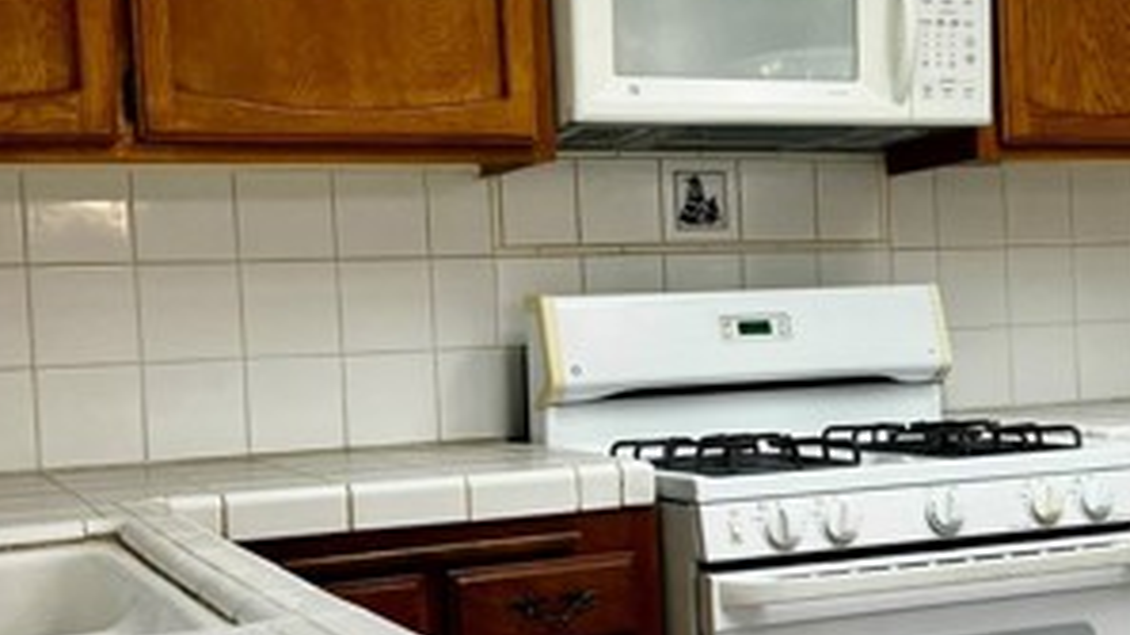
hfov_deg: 34.2
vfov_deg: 19.7
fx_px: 1828
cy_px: 369
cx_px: 715
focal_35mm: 61
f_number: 1.5
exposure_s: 1/120
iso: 64
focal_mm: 5.7
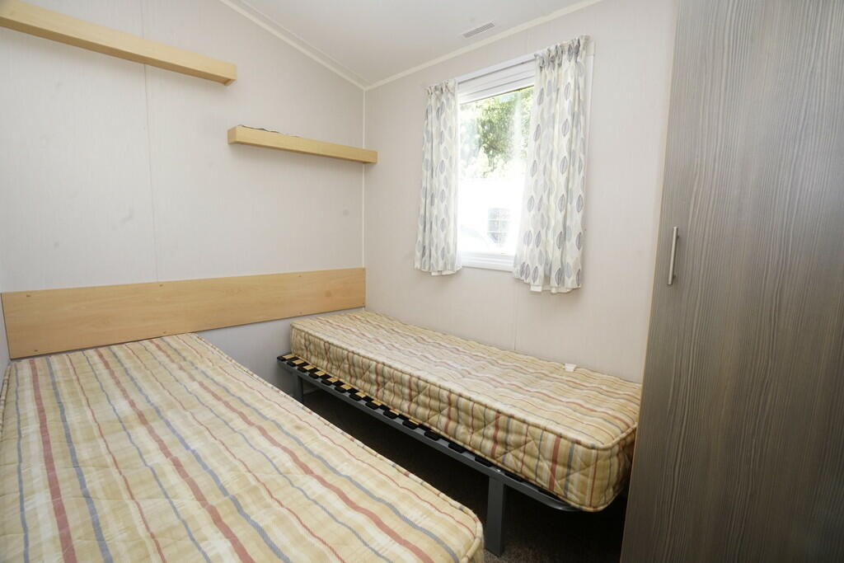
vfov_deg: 73.8
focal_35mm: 16
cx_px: 422
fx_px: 375
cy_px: 282
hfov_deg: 96.7
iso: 1600
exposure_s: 1/60
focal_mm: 16
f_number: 11
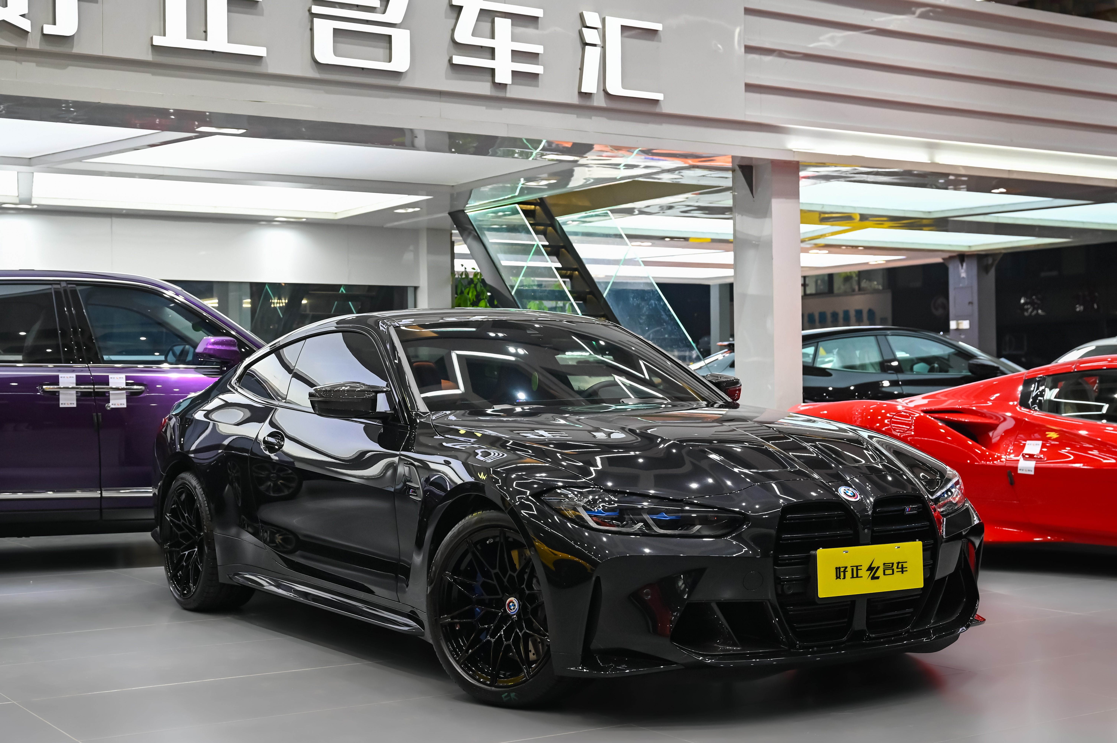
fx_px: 1581
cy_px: 372
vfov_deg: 26.4
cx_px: 558
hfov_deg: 38.9
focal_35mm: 51
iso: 2000
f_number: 5
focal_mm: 51
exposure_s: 1/160
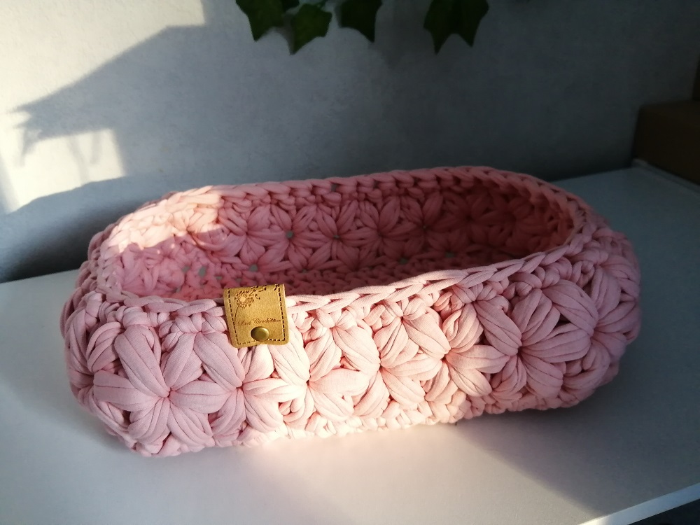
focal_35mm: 26
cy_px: 262
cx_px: 350
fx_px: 526
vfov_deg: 53.1
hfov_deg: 67.3
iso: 200
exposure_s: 1/33.3
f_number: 1.8
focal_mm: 3.6
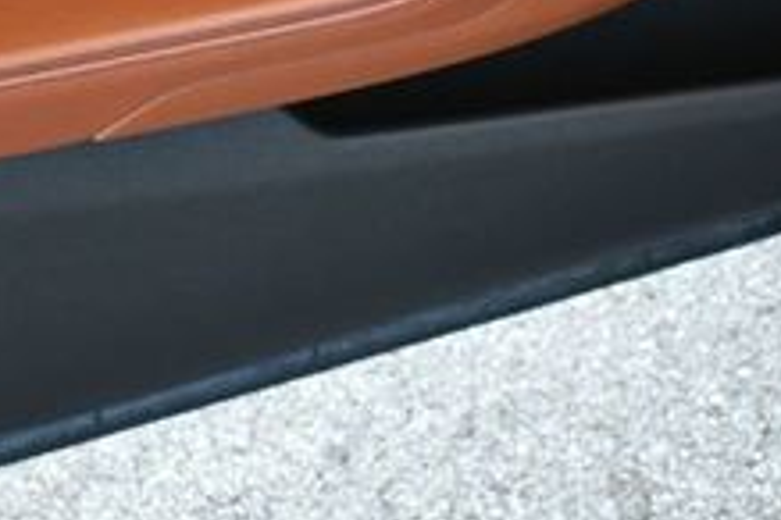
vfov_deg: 12.6
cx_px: 257
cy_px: -169
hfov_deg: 19.4
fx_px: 2278
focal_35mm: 105
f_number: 3.5
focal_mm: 18
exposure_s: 1/250
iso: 720
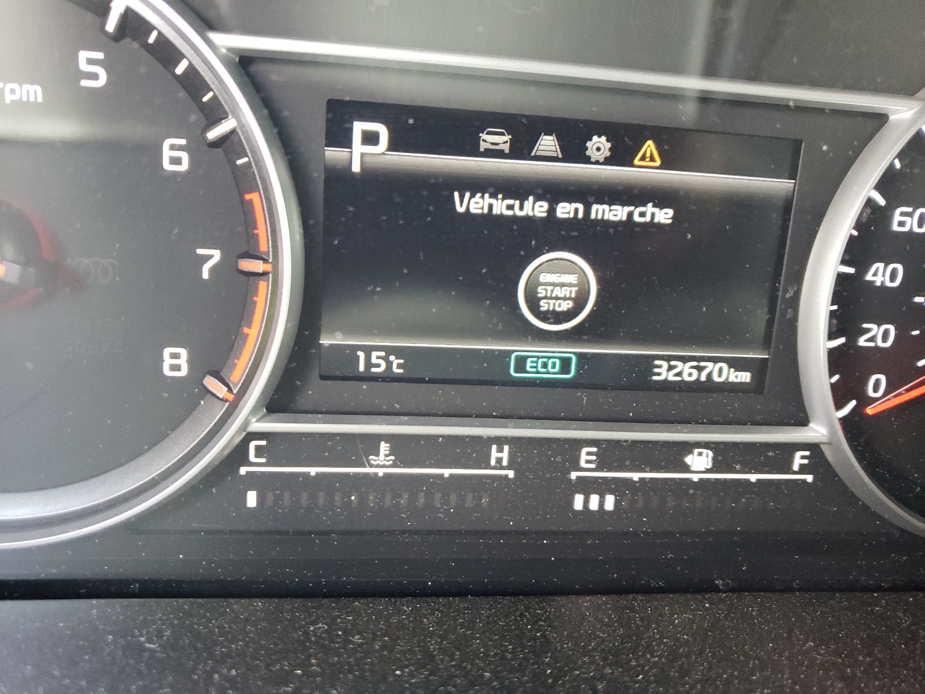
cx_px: 462
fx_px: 695
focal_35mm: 26
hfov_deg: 67.3
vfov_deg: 53.1
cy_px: 347
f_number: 1.5
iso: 355
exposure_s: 1/60.2
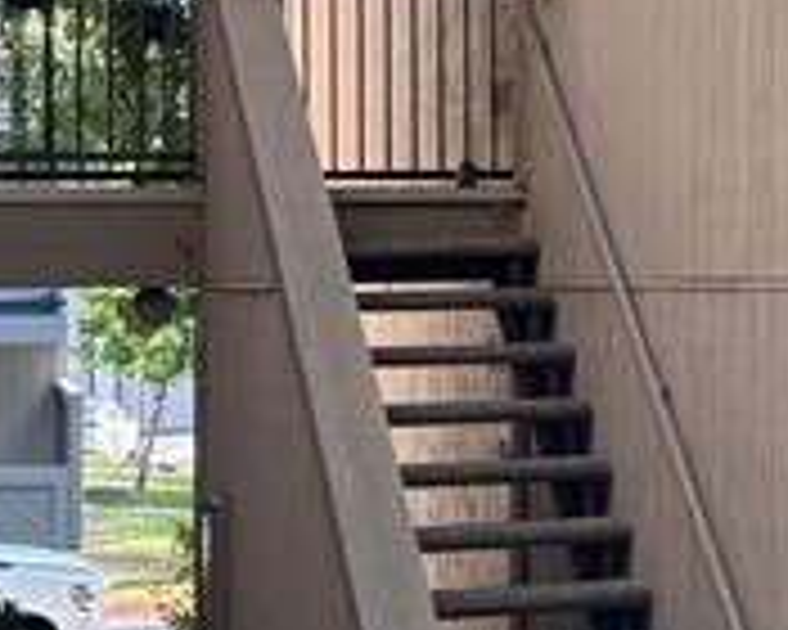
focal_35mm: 137
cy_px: 158
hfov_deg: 12.8
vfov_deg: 11.2
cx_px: 1400
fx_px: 3195
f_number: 1.78
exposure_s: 1/221
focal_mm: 6.76
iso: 64
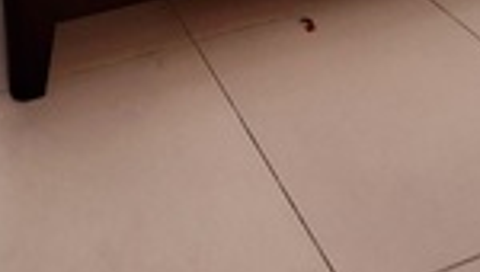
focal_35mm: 53
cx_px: 126
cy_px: -277
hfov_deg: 38.2
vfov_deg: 16.8
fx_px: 676
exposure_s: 1/40
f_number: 2.2
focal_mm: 1.64
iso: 64
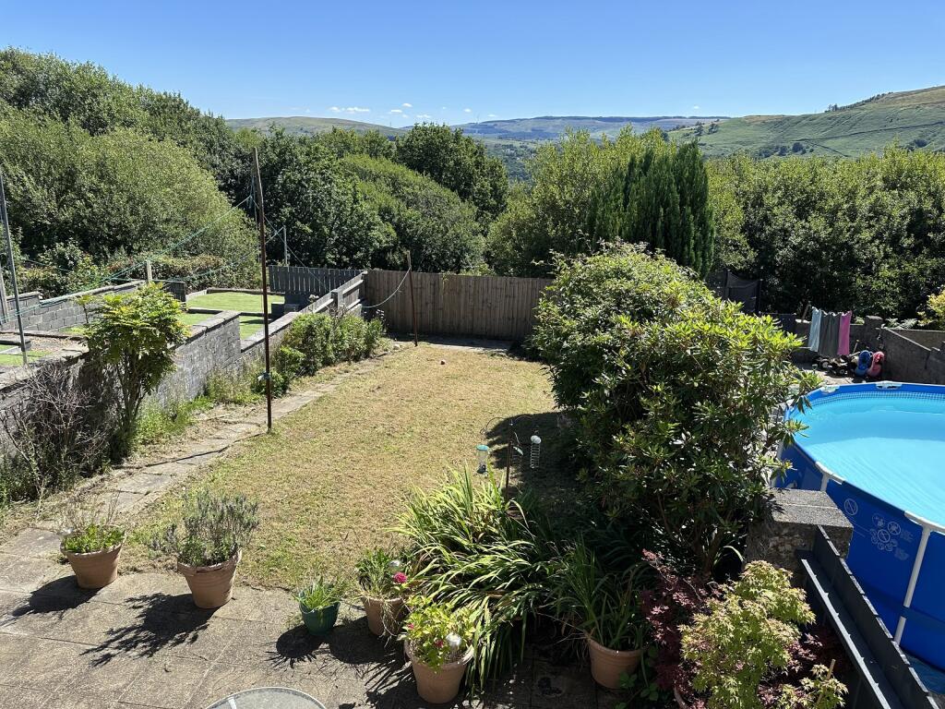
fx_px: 655
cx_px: 472
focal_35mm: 24
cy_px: 354
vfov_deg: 56.8
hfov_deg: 71.6
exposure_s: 1/2252
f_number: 1.78
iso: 80
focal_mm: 6.86
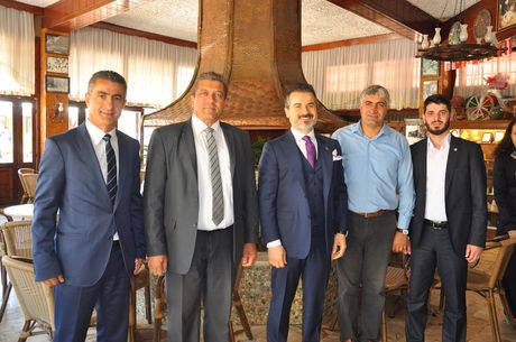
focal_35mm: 27
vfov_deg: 47.8
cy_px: 171
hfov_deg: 67.5
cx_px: 258
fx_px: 386
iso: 800
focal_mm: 18
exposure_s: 1/60
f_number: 3.5
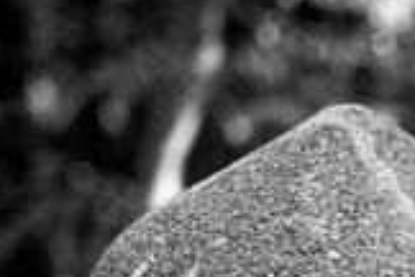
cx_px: 889
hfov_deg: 6.0
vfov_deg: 4.0
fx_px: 3817
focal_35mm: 331
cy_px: 800
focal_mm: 35
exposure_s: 1/80
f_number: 2.8
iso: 100
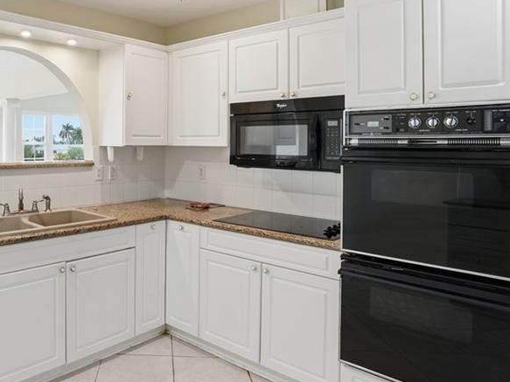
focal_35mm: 27
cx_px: 141
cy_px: 146
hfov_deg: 62.4
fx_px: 398
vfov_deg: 50.9
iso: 400
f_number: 9
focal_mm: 16
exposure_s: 1/50
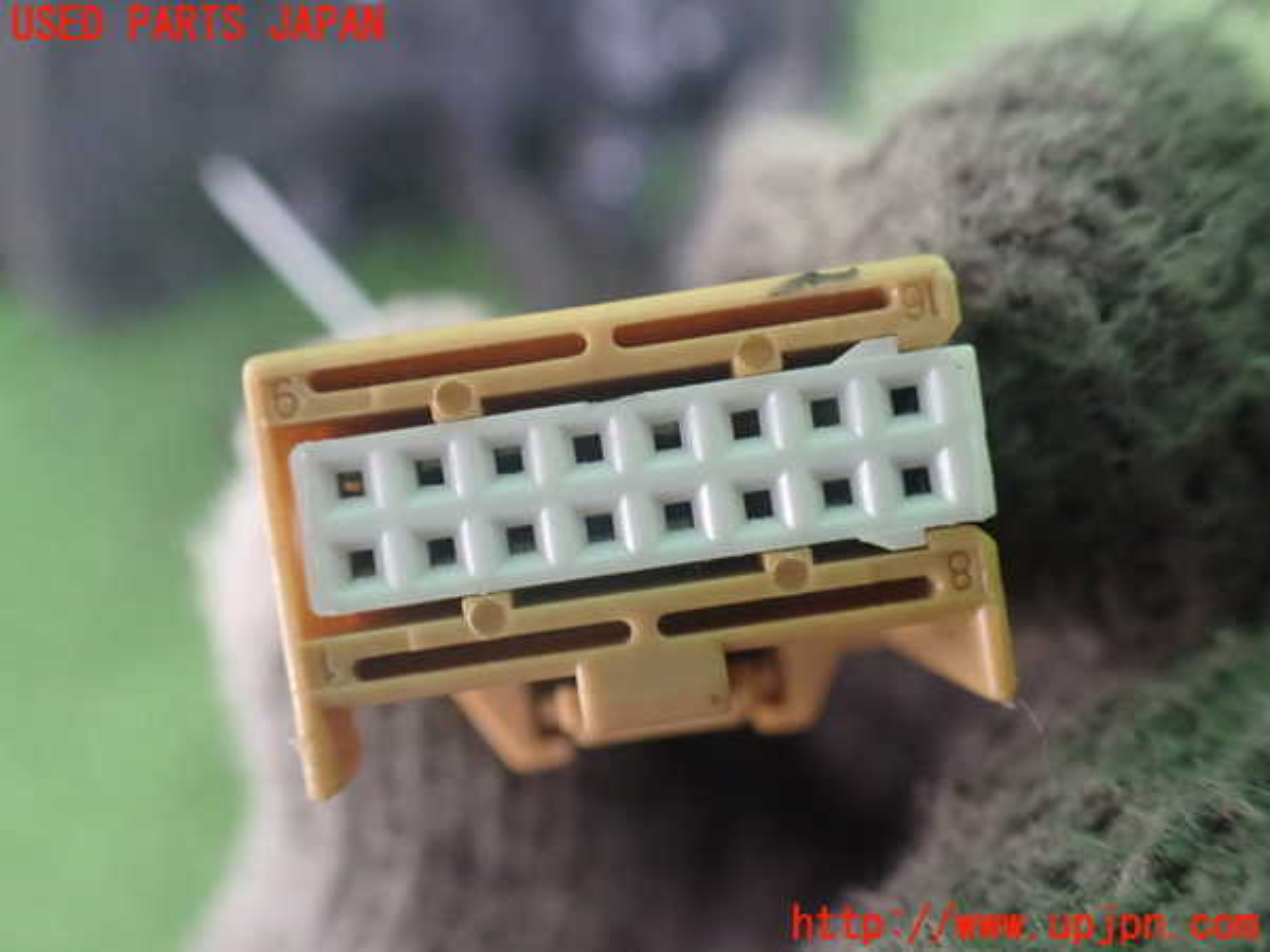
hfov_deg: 60.0
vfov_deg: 46.8
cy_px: 476
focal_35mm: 30
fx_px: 1101
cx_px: 635
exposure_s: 1/30
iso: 1000
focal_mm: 5.4
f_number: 2.3
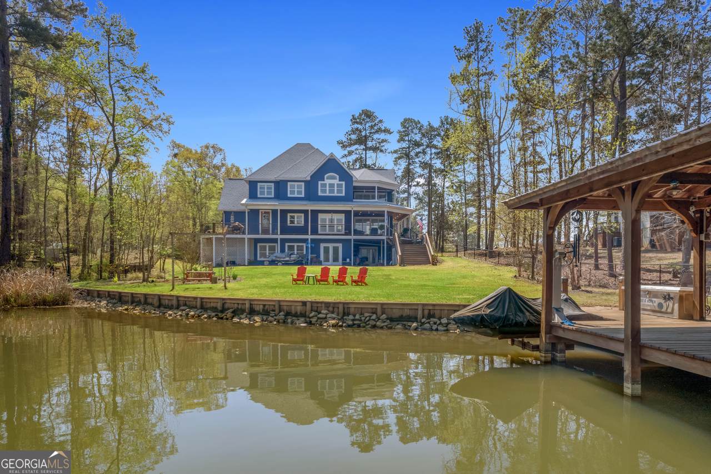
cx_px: 356
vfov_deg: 57.2
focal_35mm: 22
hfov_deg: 78.6
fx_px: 434
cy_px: 237
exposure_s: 1/640
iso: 100
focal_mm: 8.38
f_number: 2.8
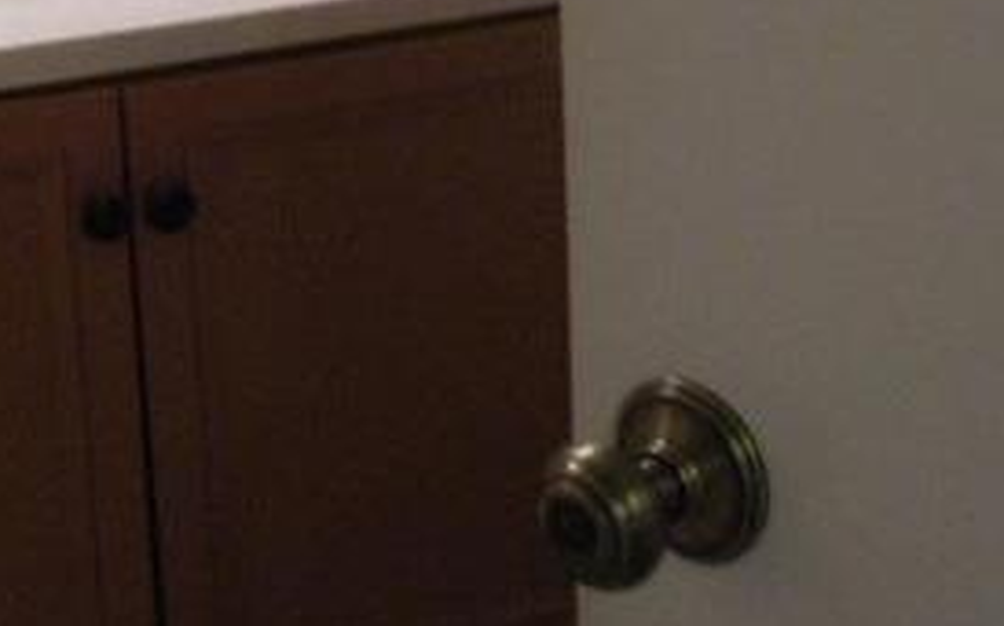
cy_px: -293
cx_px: 388
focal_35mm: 104
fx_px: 2845
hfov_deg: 20.0
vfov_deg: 12.0
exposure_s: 1/42.2
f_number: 3.5
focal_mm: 6.3
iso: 400
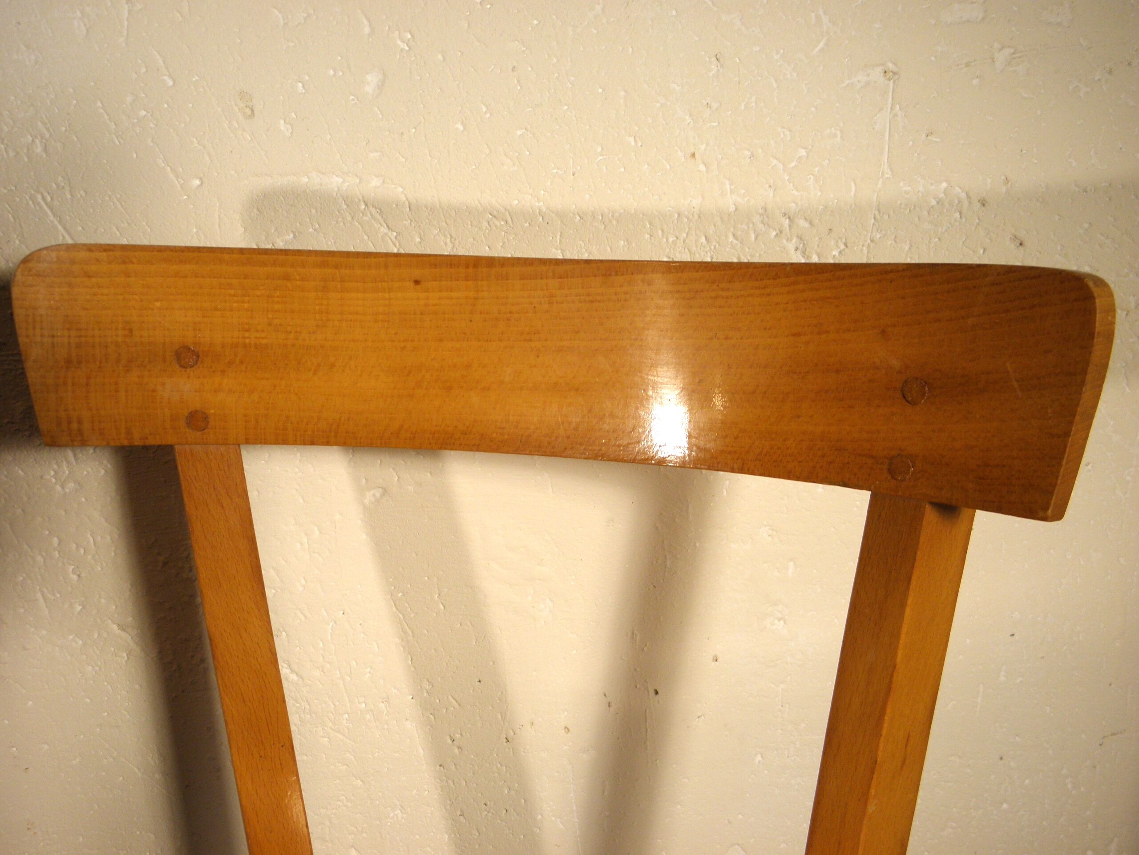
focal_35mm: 36
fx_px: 1185
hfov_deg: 51.4
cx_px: 570
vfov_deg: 39.7
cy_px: 428
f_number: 3.7
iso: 100
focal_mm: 6.4
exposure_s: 1/40
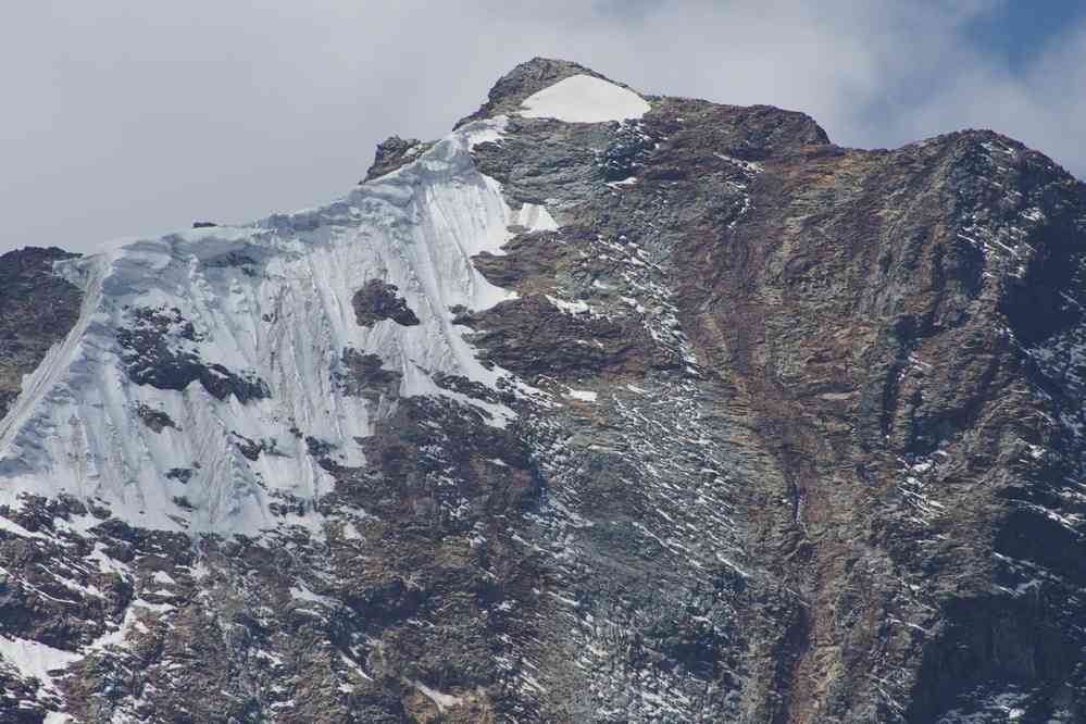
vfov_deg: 3.1
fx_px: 13574
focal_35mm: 450
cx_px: 543
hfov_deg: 4.6
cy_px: 362
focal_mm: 300
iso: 400
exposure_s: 1/320
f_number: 9
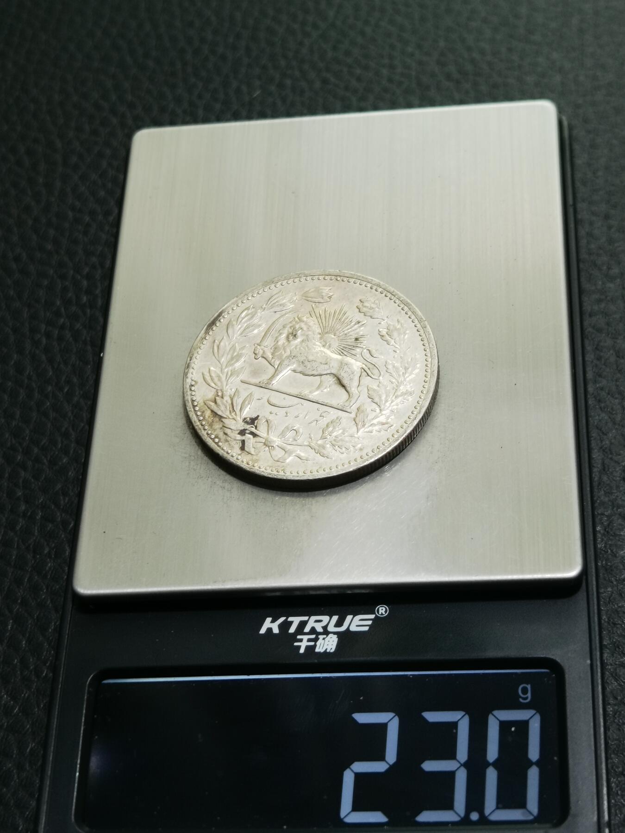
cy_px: 416
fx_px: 1517
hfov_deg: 23.3
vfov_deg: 30.7
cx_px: 312
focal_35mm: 63
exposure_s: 1/100
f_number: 1.9
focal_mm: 6.67
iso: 100
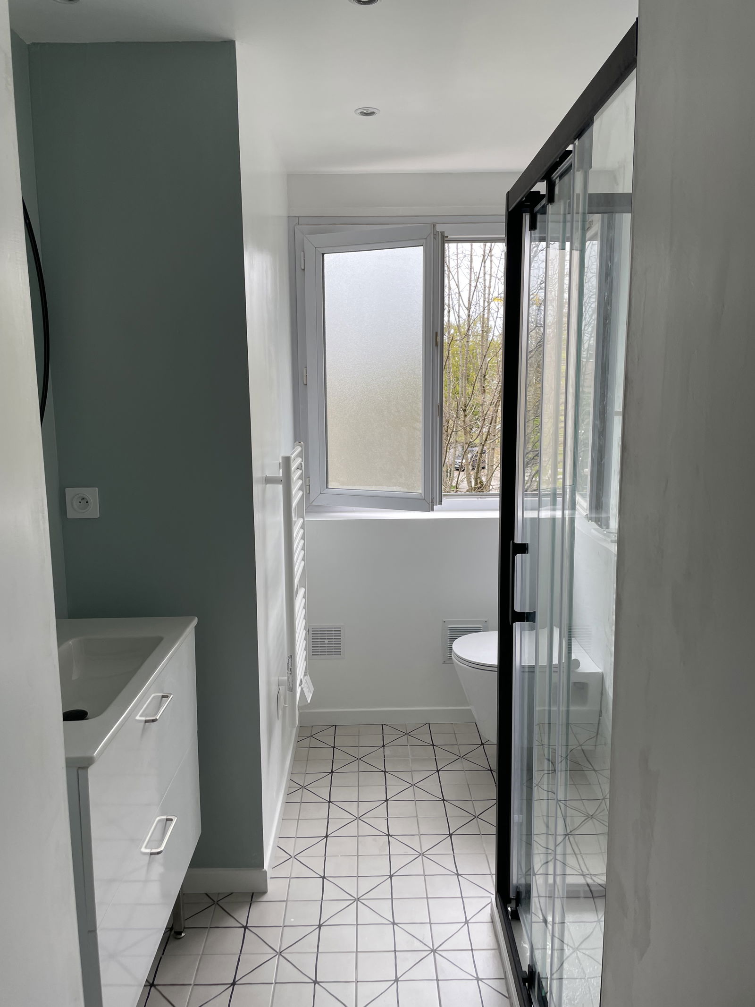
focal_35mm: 26
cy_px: 504
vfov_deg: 67.3
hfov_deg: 53.1
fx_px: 756
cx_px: 378
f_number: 1.6
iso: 32
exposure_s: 1/231
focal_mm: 4.2
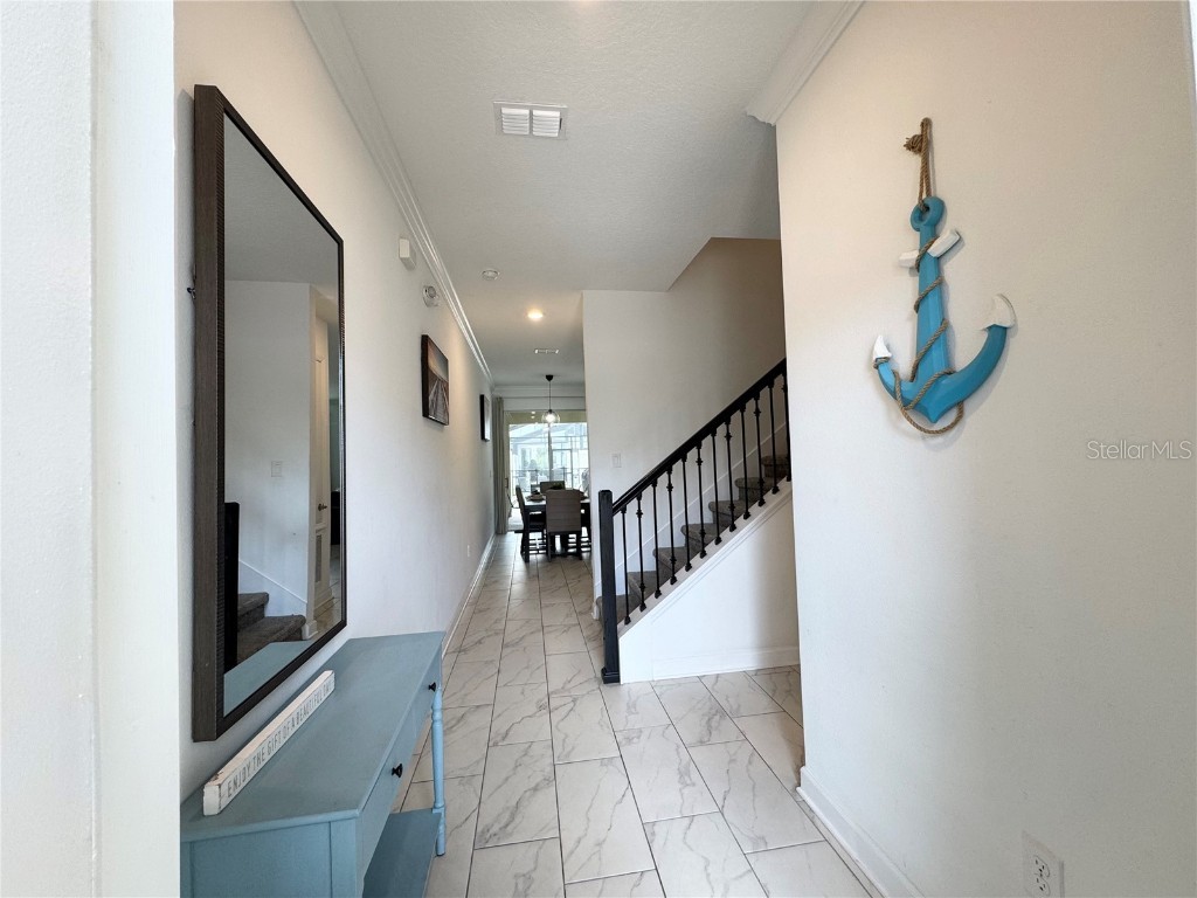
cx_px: 598
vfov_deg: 85.7
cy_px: 449
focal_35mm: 14
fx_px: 484
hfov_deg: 102.1
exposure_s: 1/120
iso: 125
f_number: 2.2
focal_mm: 2.22
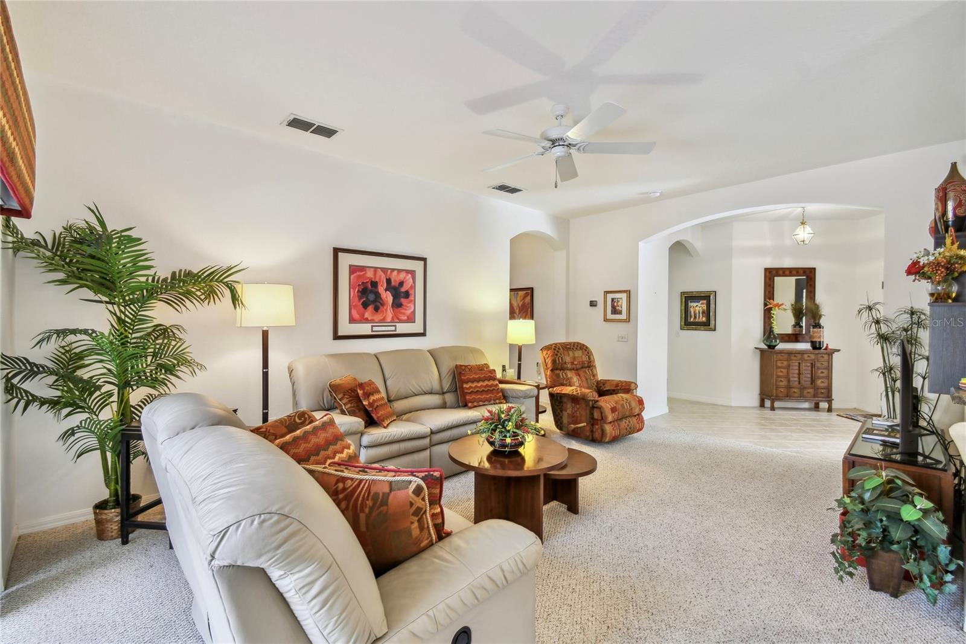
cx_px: 483
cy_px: 322
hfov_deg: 100.4
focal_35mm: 15
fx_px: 402
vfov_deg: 77.3
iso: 100
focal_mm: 10
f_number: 7.1
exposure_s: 1/6
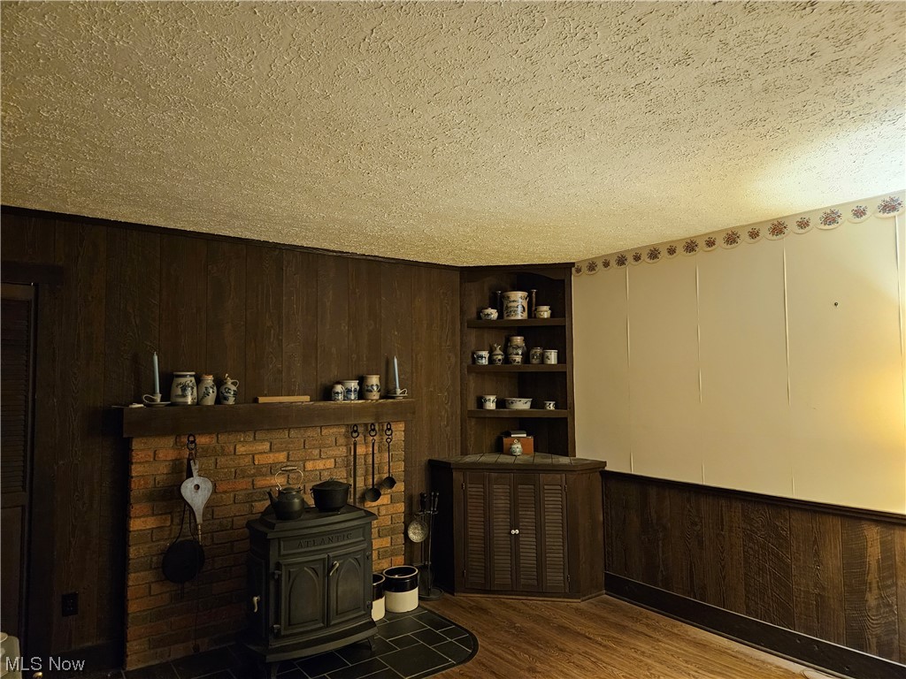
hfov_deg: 73.9
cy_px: 340
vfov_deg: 58.9
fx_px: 602
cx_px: 453
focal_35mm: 23
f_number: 1.8
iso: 1000
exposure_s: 1/24
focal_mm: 5.4
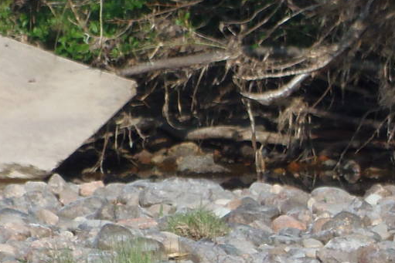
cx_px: 349
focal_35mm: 2815
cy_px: 278
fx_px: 30894
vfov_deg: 0.5
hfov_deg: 0.7
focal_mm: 154.8
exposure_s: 1/250
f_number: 5.7
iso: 80
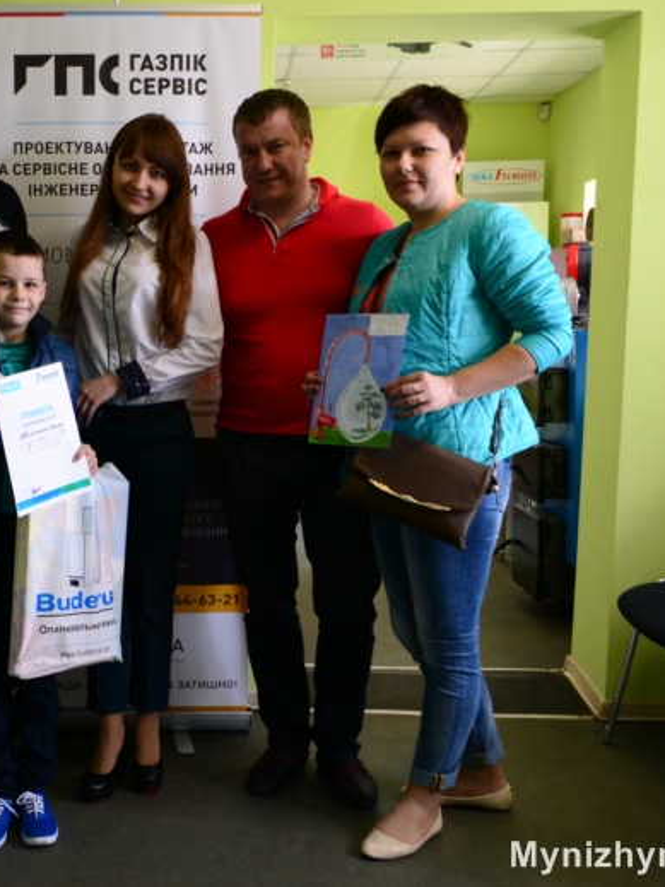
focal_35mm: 40
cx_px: 113
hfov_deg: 34.6
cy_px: 435
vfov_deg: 46.8
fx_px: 1025
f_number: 5.6
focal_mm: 18
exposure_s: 1/50
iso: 800
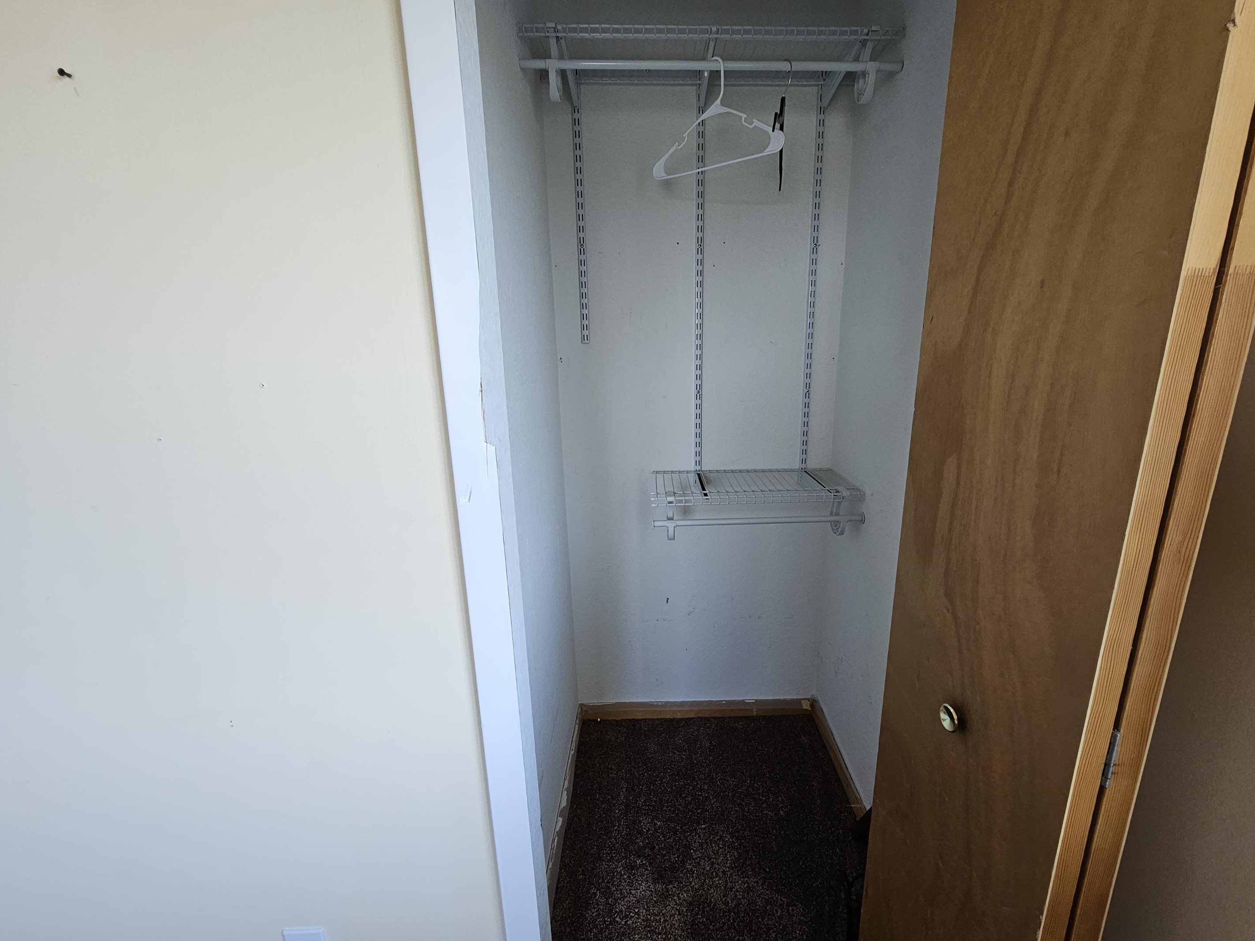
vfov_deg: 85.7
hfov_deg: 101.9
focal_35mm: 14
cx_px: 666
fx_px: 508
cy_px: 472
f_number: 2.2
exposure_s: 1/77.4
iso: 160
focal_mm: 2.2
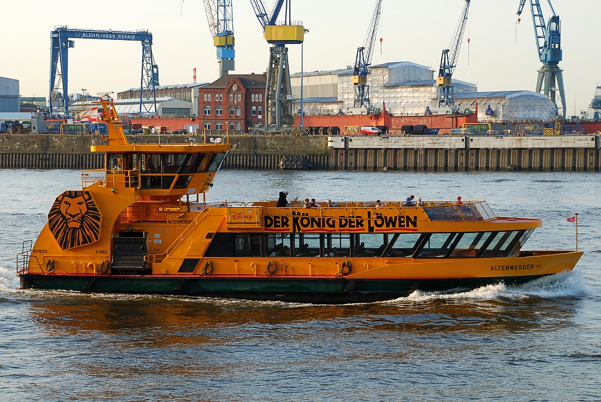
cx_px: 300
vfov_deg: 15.7
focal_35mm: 87
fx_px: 1454
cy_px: 201
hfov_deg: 23.4
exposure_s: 1/125
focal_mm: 58
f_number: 6.3
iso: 200
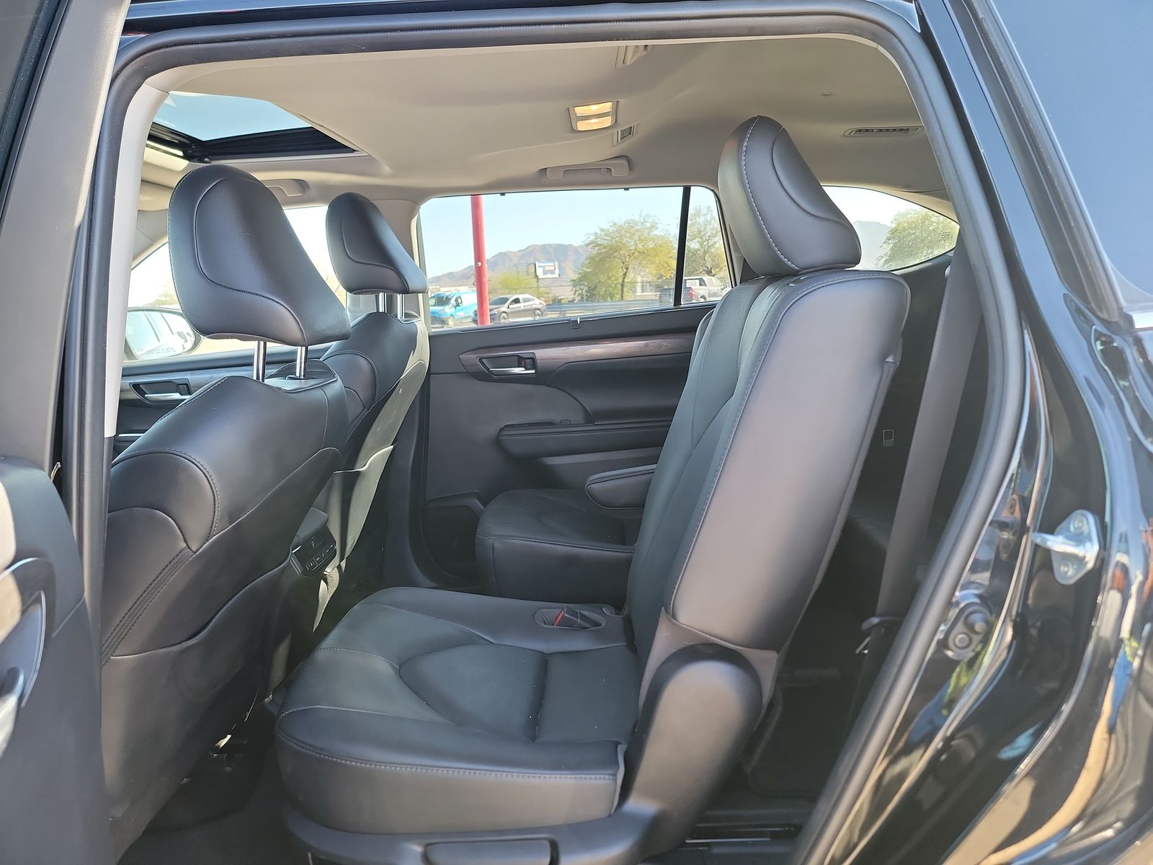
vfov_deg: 56.8
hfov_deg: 71.6
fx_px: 799
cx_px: 576
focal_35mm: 24
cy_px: 432
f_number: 1.8
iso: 139
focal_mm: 6.7
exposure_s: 1/59
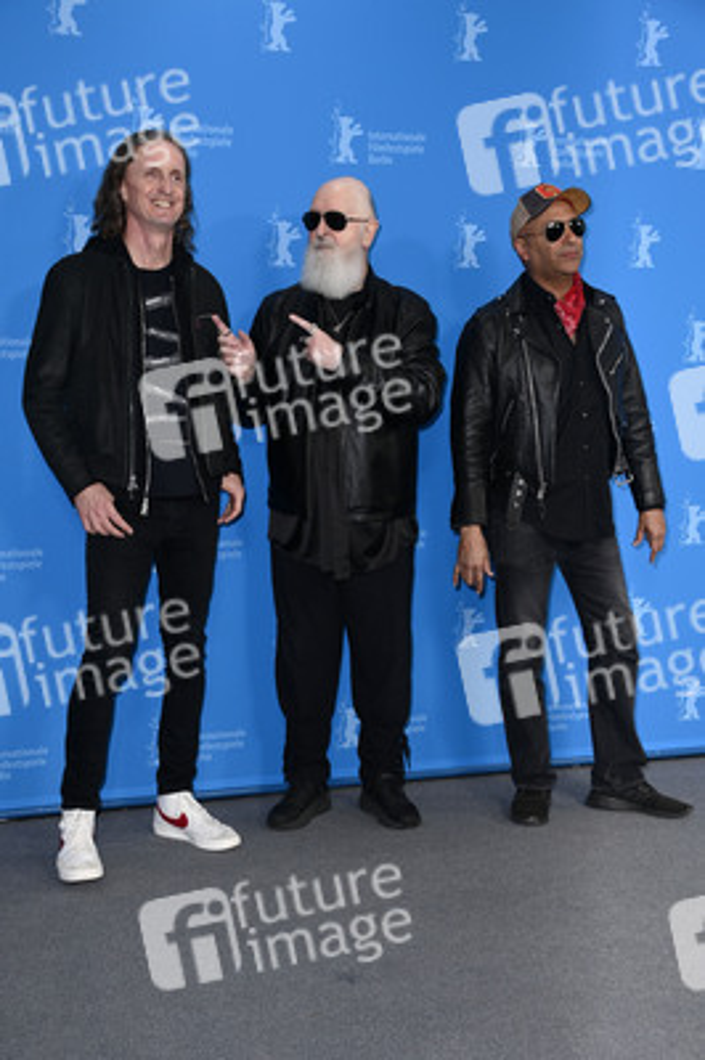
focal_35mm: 48
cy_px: 530
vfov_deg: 41.1
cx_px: 352
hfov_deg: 28.0
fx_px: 1412
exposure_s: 1/250
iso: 1000
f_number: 5.6
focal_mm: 48
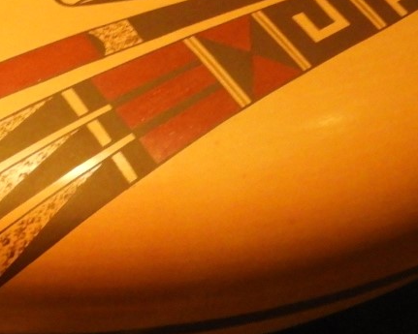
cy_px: -88
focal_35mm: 261
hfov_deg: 7.4
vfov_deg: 5.9
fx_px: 3230
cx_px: 91
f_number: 4.5
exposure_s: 1/13
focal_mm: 14.3
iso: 800
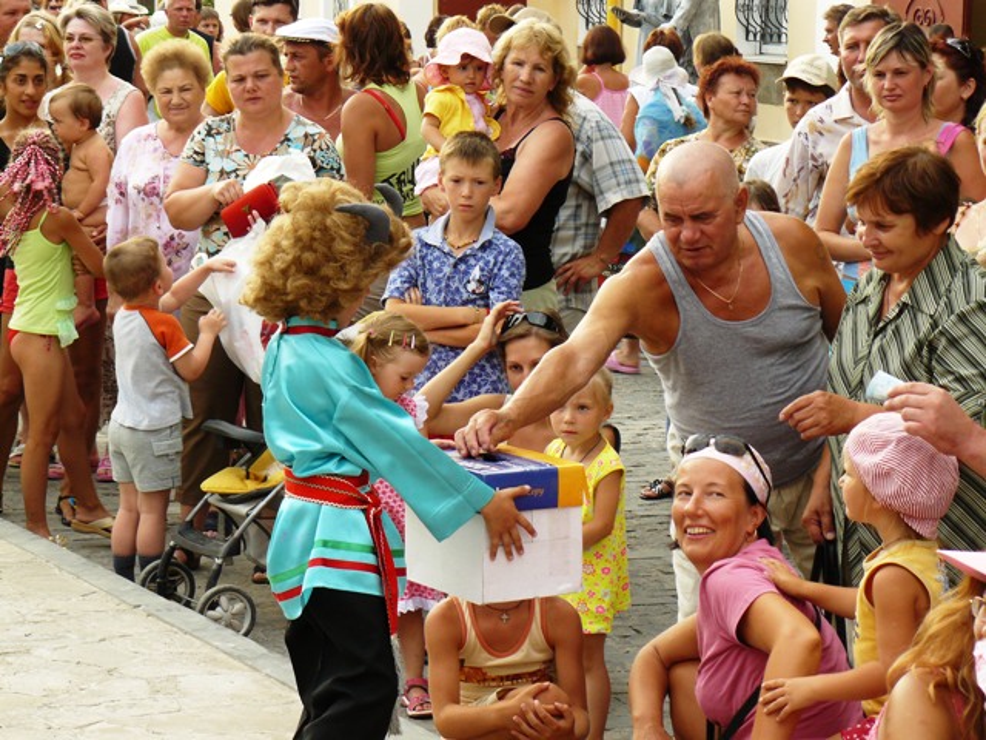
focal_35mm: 99
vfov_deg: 14.9
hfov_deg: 19.8
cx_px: 493
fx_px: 2820
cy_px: 370
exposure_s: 1/100
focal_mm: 16.5
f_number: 4
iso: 100
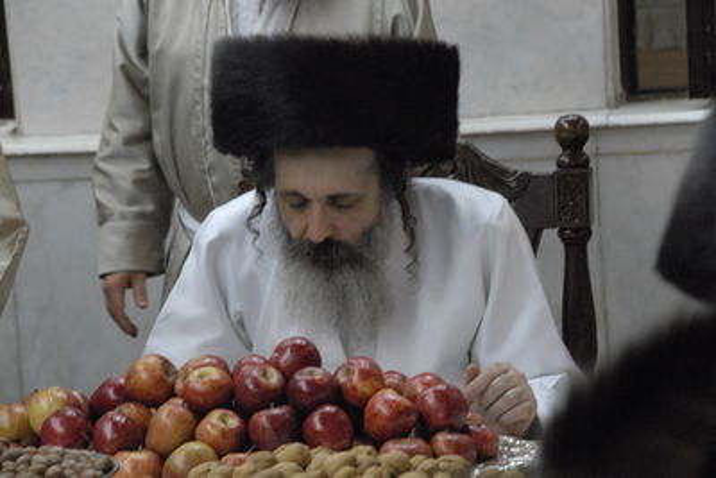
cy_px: 239
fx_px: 4029
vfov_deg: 6.8
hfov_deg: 10.2
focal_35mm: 202
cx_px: 358
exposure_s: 1/50
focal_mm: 135
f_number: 9
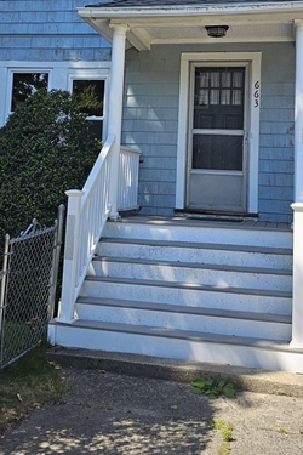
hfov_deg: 27.5
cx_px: 136
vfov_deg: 39.2
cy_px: 108
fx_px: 619
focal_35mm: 49
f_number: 1.7
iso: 16
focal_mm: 6.3
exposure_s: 1/484
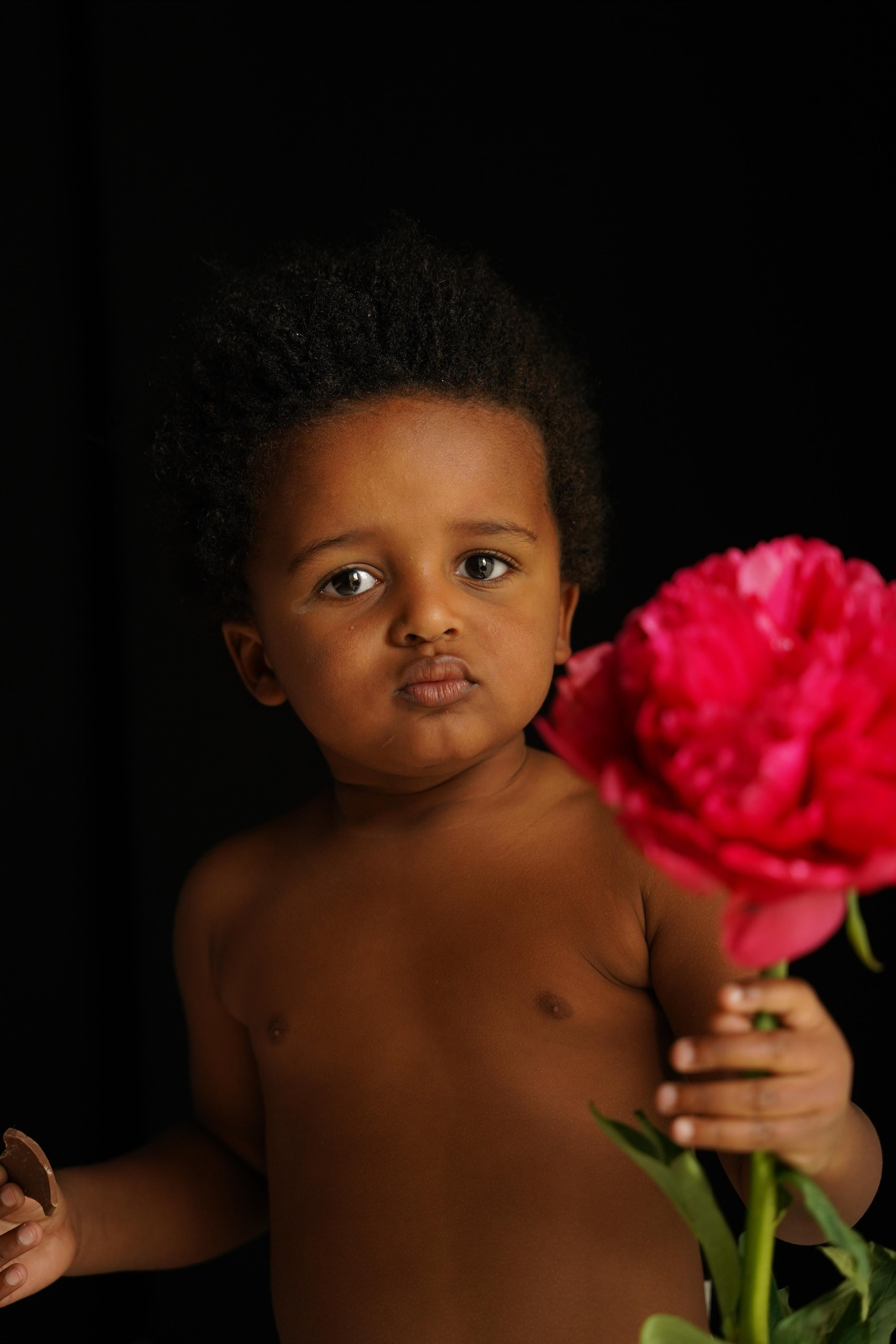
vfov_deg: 28.8
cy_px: 672
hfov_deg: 19.5
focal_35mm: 70
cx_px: 448
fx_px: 2613
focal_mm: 70
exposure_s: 1/500
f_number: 2.8
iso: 800
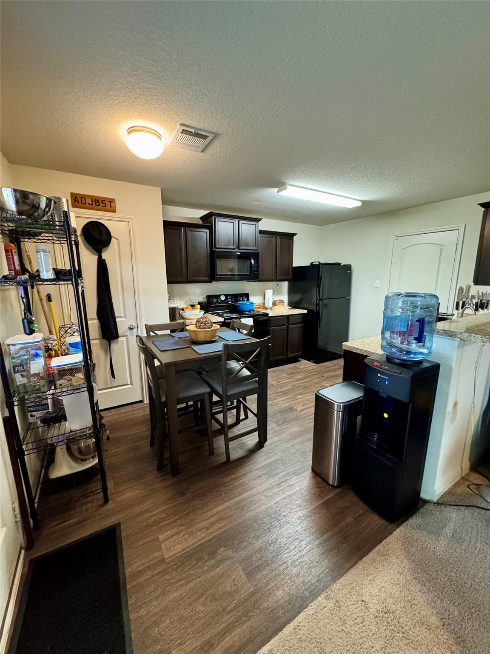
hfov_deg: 85.7
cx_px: 245
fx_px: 264
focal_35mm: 14
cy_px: 327
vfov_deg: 102.1
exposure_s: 1/60
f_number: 2.2
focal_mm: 2.22
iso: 800
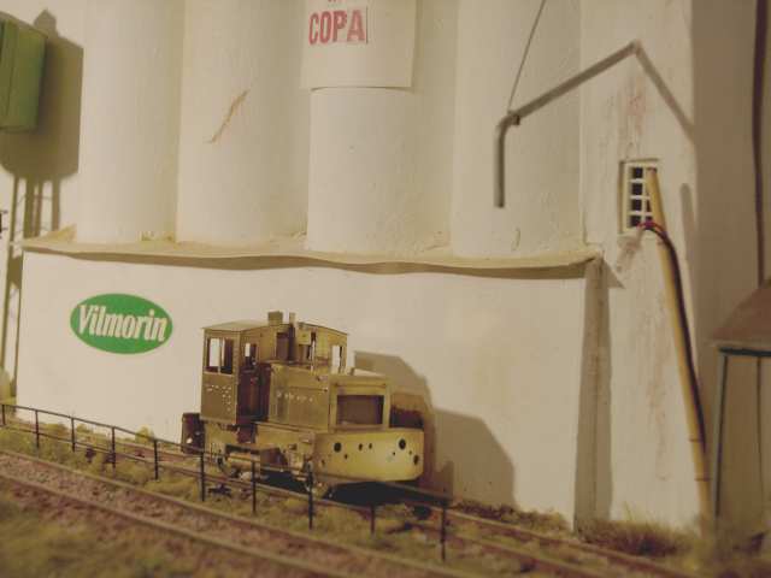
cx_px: 386
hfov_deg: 26.0
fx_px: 1670
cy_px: 289
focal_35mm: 75
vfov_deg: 19.6
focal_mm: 15.7
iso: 50
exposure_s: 1/14.6
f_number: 3.9
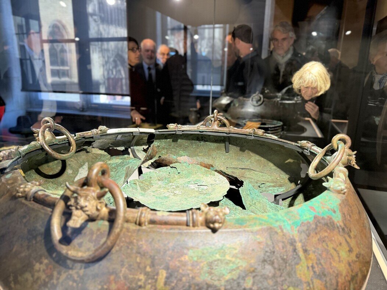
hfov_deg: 71.6
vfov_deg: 56.8
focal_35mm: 24
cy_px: 145
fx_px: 268
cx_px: 194
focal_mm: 6.76
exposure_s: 1/58
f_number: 1.78
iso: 500
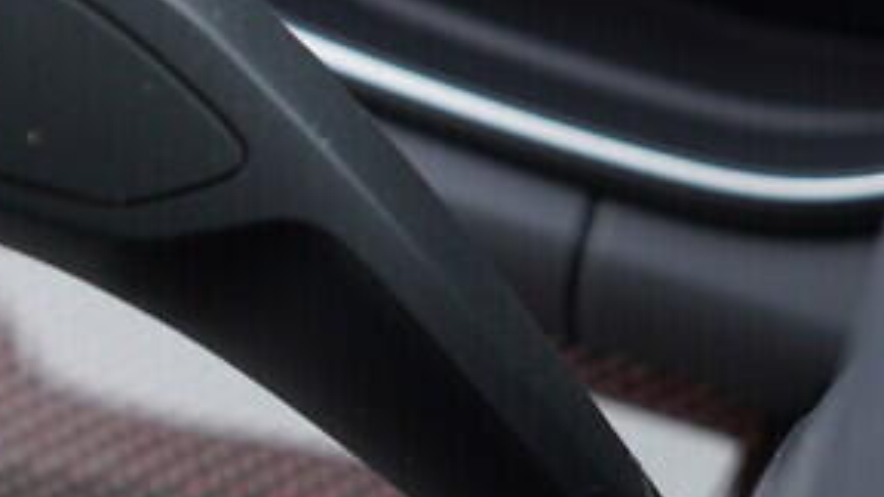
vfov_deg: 9.0
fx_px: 3141
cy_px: 572
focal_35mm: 134
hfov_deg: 15.9
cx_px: 150
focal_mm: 24
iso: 200
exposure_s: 1/40
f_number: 2.8
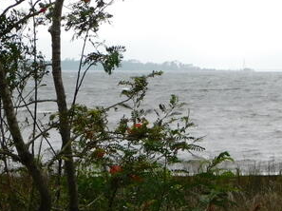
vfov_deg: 8.3
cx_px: 260
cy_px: 158
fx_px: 1448
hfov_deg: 11.0
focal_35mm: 178
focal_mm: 11.7
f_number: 4.2
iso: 125
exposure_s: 1/320
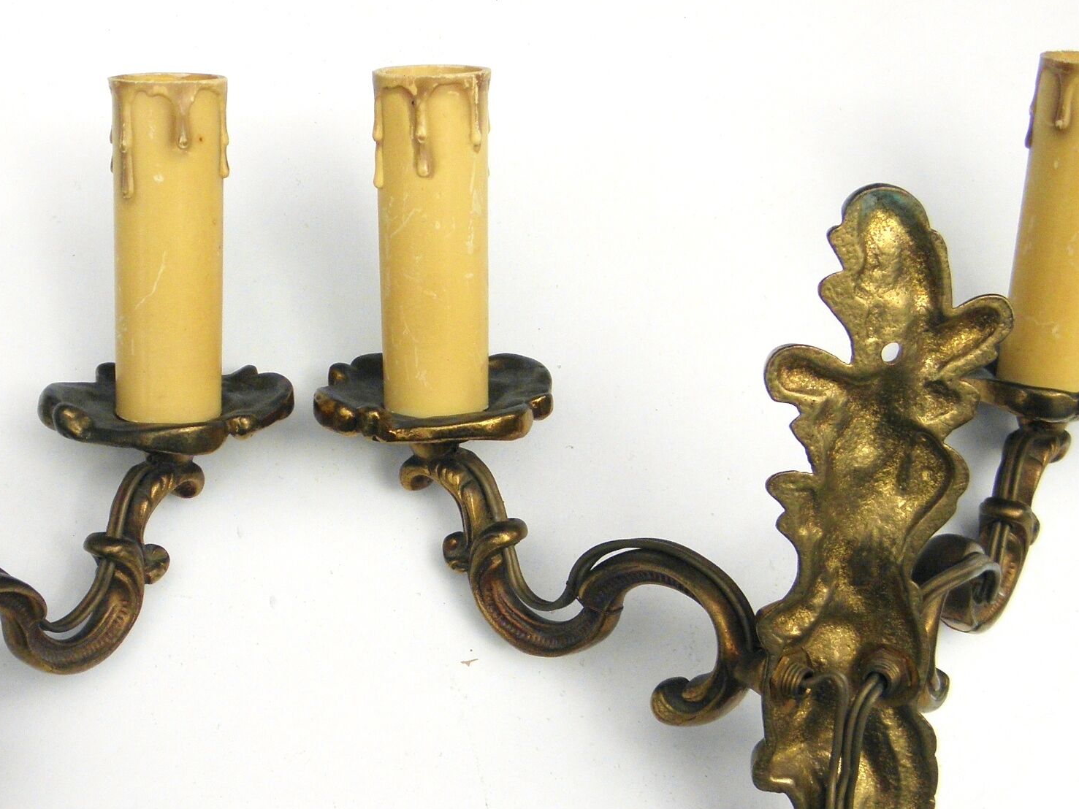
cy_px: 566
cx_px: 357
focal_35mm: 52
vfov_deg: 27.8
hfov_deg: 36.4
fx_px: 1621
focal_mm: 5.5
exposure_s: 1/320
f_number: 7.2
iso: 100
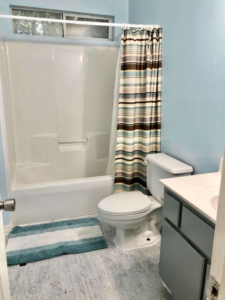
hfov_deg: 49.7
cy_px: 150
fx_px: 243
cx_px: 112
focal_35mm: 28
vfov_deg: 63.4
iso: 40
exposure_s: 1/15
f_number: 1.8
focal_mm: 4
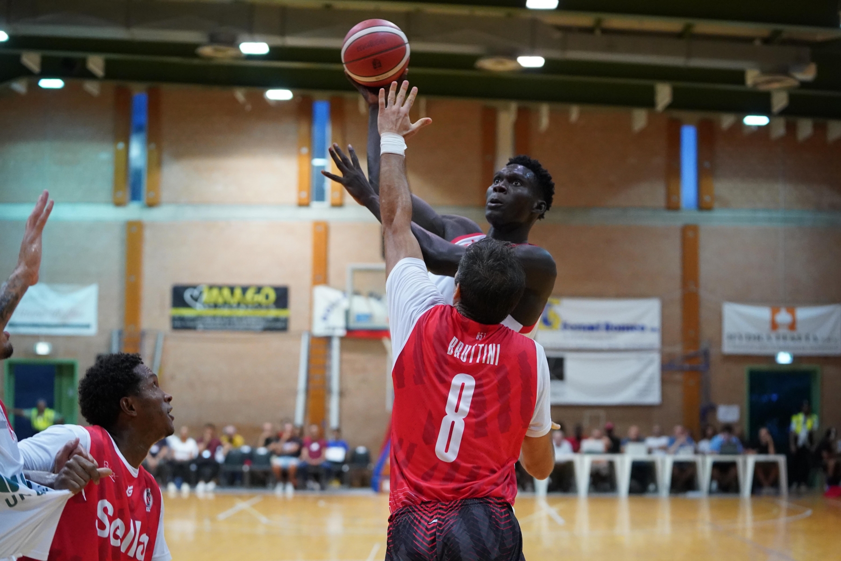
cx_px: 420
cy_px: 280
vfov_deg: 19.5
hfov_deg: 28.8
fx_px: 1635
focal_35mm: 70
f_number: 3.2
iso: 8000
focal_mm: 70
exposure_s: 1/1000
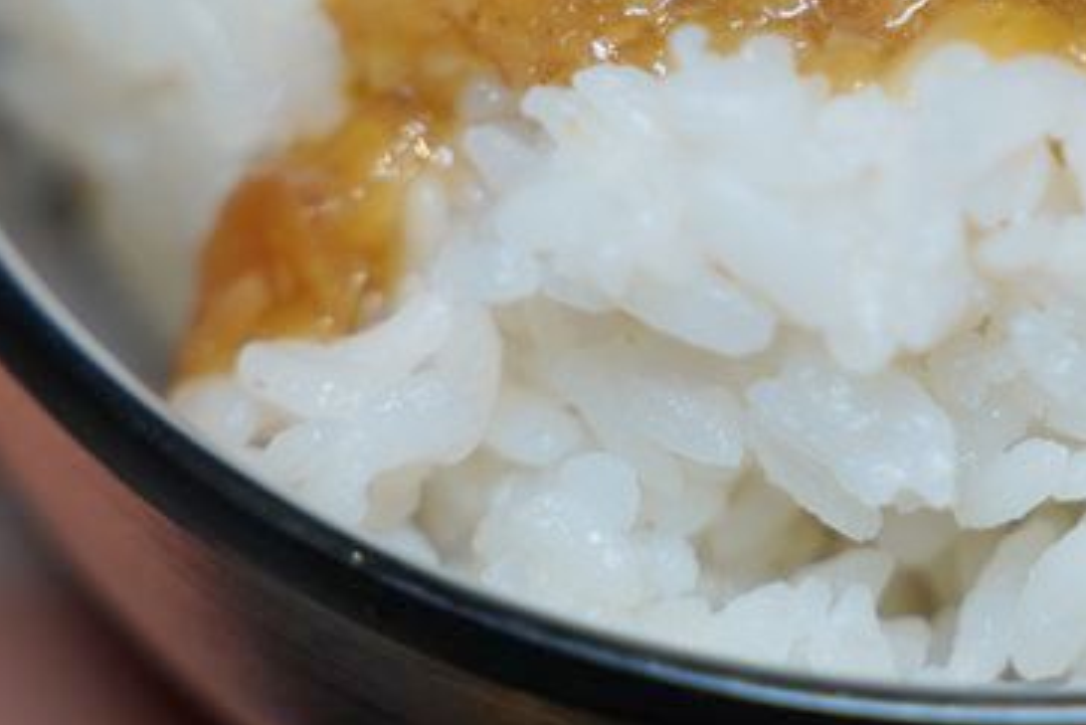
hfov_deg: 8.3
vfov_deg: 5.5
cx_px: 1098
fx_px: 7454
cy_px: -200
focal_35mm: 247
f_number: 4
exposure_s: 1/80
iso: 100
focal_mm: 75
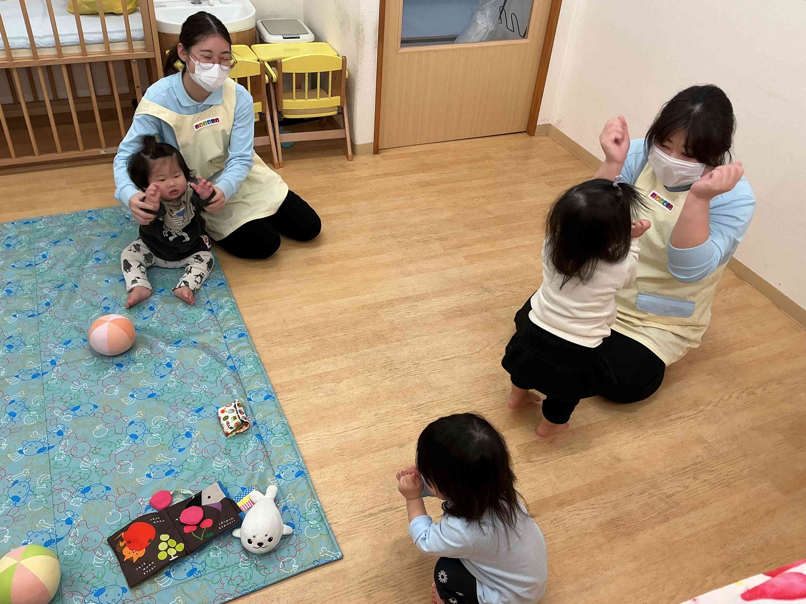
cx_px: 403
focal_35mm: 29
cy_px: 302
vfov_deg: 48.2
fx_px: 675
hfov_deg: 61.7
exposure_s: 1/120
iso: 50
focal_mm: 3
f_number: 1.8
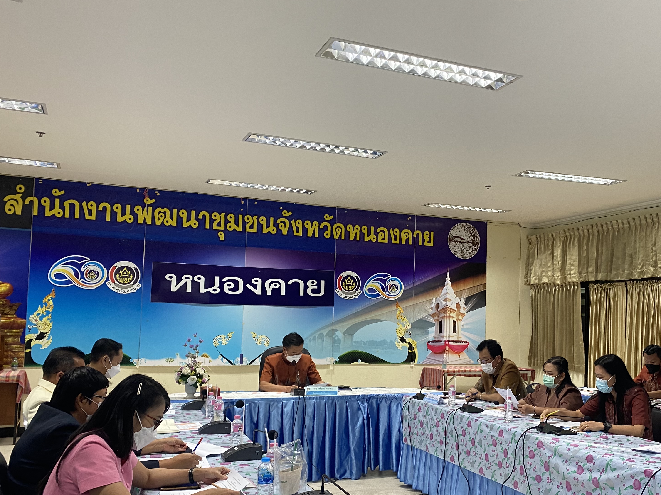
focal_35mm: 36
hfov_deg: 50.8
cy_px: 286
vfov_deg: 39.6
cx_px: 415
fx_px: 687
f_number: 1.8
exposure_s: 1/50
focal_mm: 4.25
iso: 80
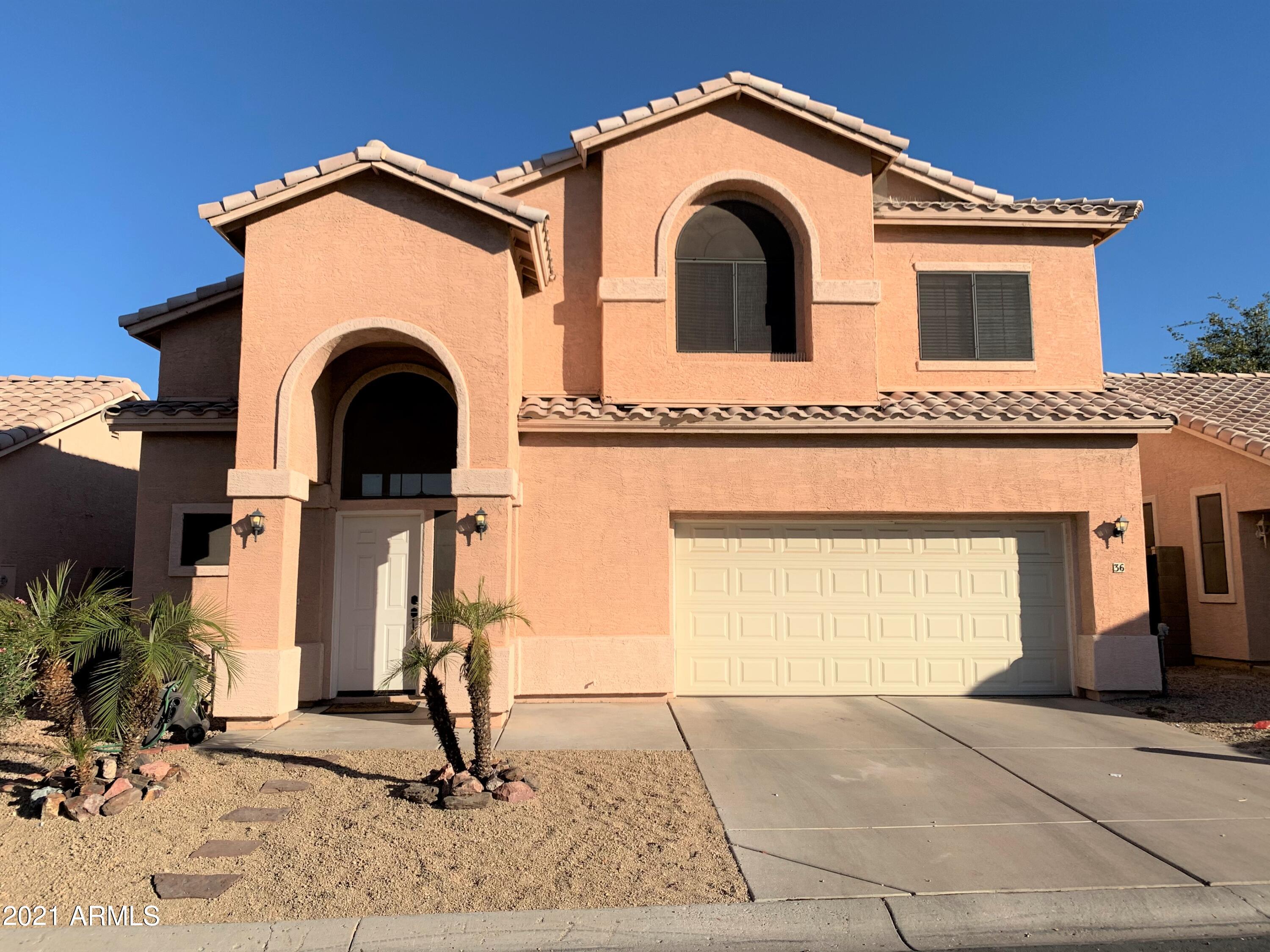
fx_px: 954
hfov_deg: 67.3
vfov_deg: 53.1
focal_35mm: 26
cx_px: 635
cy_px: 476
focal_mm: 4.25
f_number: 1.8
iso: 25
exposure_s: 1/3289
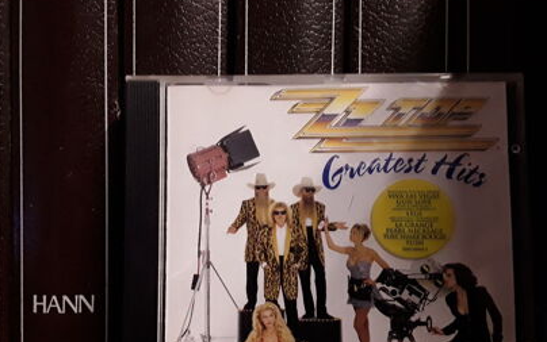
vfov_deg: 36.8
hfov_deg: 56.5
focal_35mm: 34
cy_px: 234
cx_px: 244
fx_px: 507
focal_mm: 2.91
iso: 200
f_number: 1.9
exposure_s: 1/17
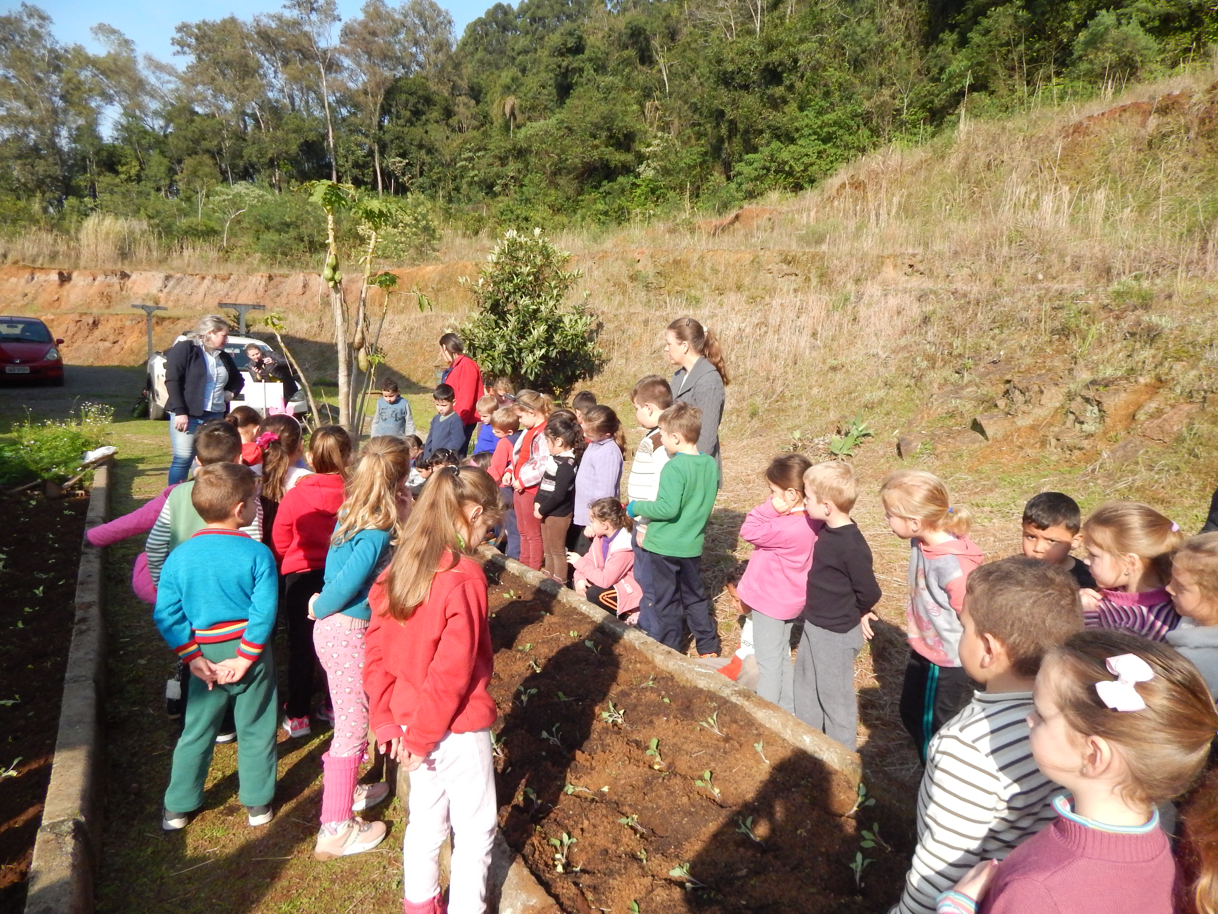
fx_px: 809
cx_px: 609
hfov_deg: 73.9
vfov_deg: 58.9
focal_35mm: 23
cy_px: 457
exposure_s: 1/640
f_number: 6
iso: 400
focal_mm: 4
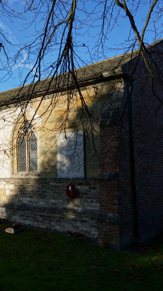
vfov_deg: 52.8
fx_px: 292
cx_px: -7
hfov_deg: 28.8
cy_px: 145
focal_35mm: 38
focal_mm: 16
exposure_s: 1/125
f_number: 8
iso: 100
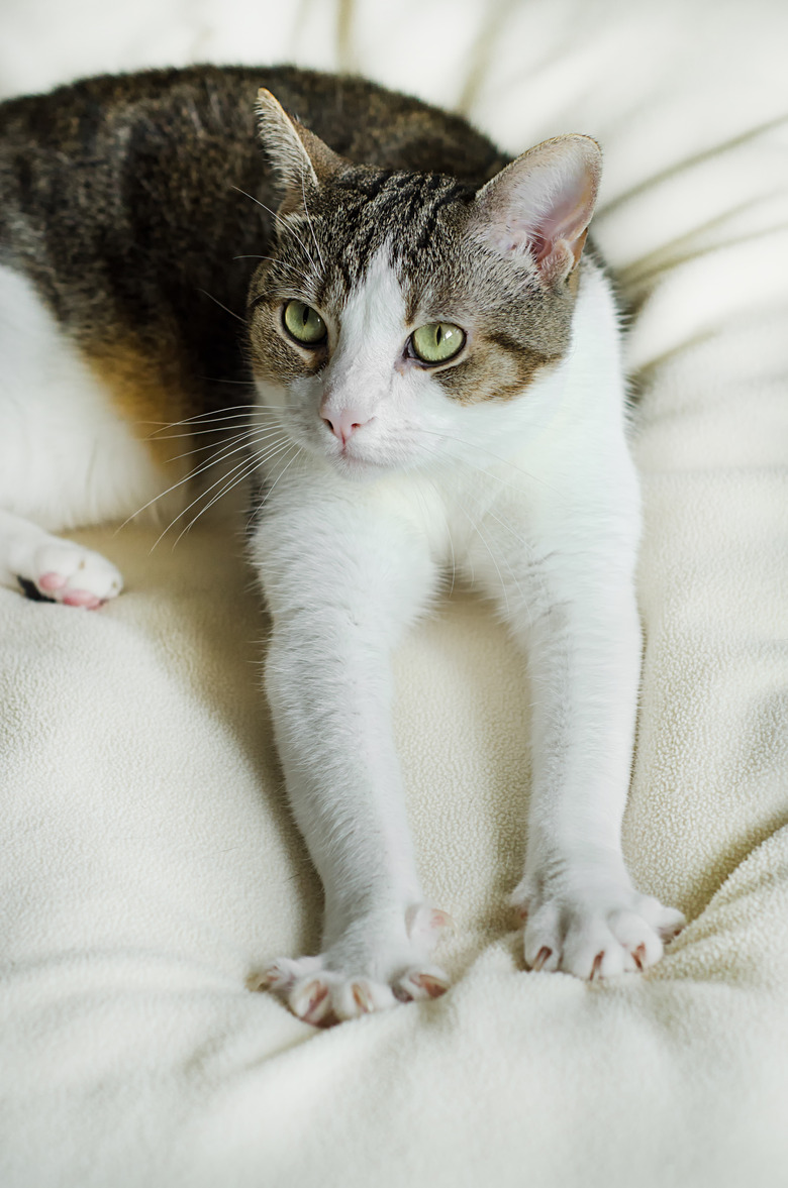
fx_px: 2473
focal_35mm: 75
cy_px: 594
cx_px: 394
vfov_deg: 27.0
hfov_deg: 18.1
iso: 250
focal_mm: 50
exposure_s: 1/200
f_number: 3.5
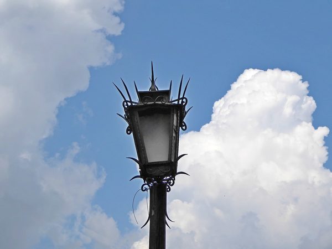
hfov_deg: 23.0
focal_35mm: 85
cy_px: 124
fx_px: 815
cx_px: 166
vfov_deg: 17.4
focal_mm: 14.1
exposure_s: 1/1000
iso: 80
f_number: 4.7
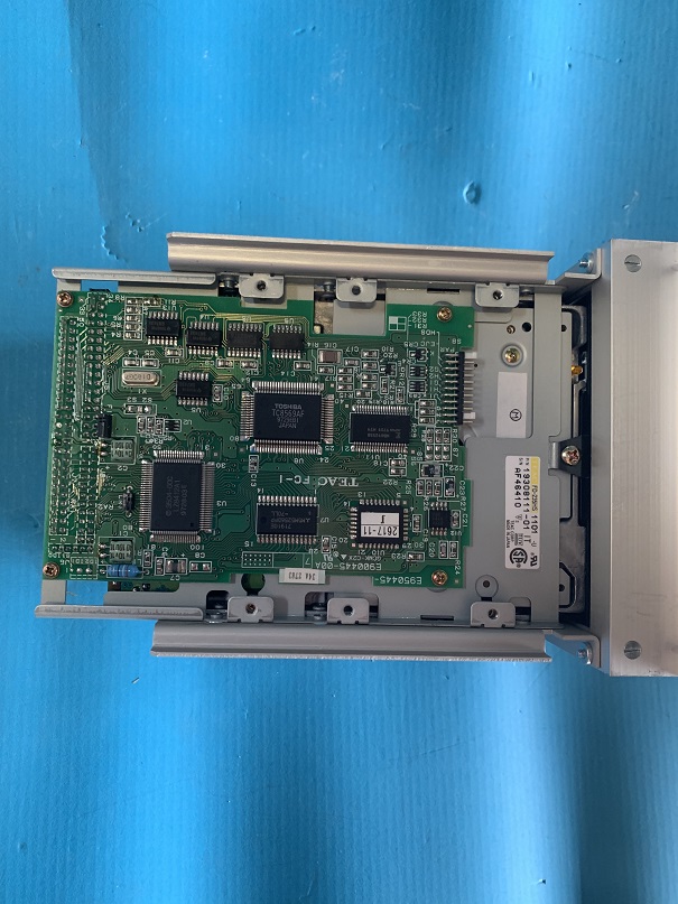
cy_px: 452
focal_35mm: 26
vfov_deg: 67.3
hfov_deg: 53.1
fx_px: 679
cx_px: 339
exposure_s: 1/60
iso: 200
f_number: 1.8
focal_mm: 4.25
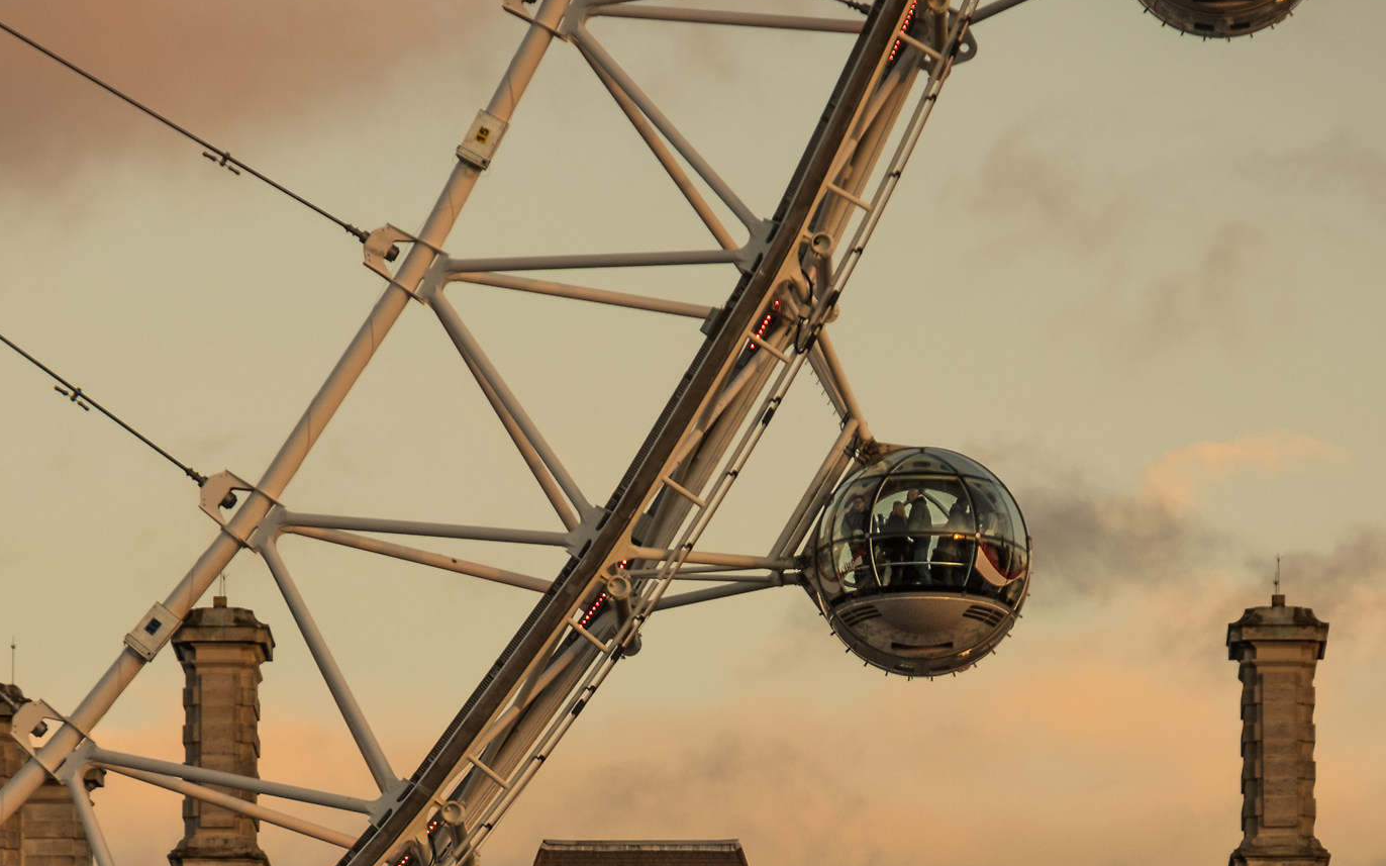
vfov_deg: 3.6
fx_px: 13672
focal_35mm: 362
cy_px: 778
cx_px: 659
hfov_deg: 5.8
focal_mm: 135
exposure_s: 1/125
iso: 200
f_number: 5.6
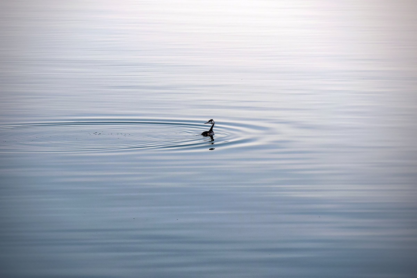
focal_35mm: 300
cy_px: 139
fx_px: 3475
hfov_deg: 6.9
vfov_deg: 4.6
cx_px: 208
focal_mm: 200
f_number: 5.6
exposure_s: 1/500
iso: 320
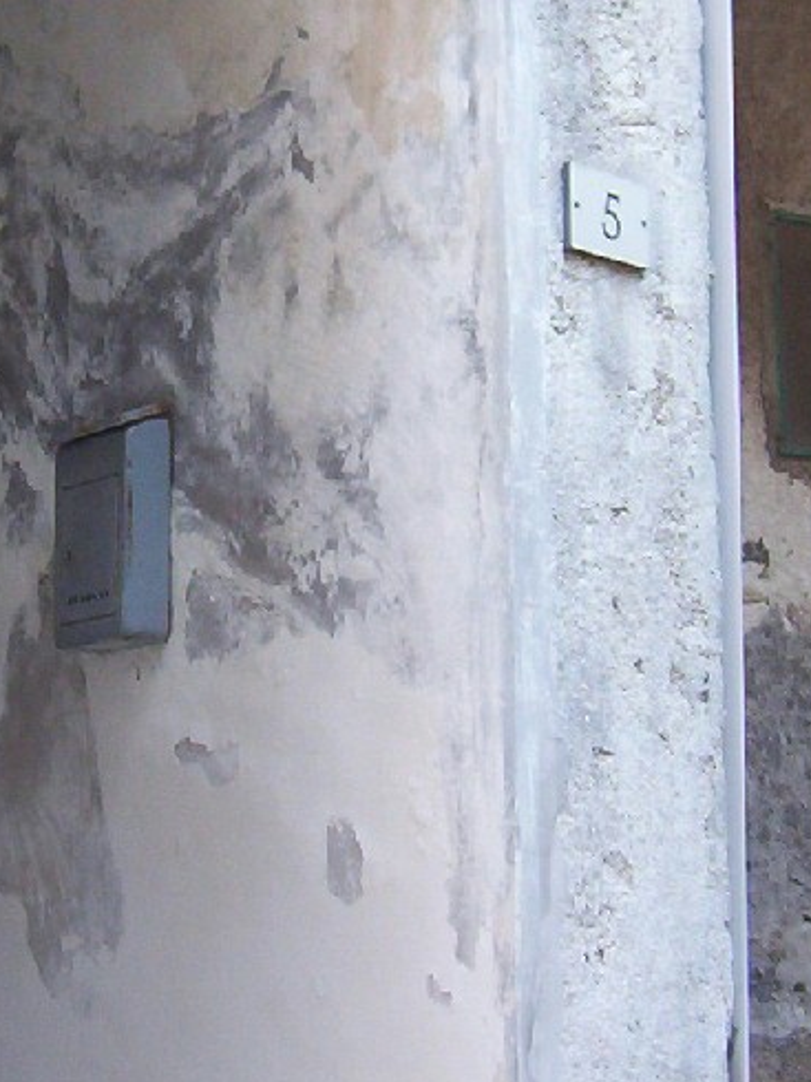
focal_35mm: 87
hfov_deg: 16.9
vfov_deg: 22.5
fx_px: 2720
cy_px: 422
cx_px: 331
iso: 100
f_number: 2.76
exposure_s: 1/48
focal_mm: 5.54
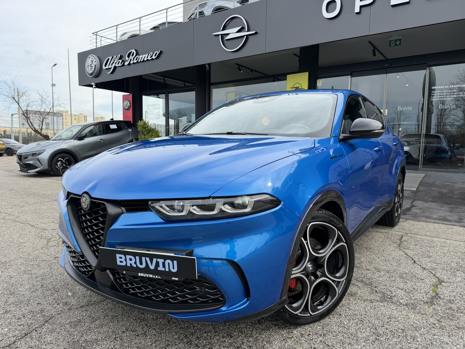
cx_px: 232
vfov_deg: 56.8
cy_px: 174
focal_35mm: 24
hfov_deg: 71.6
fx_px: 322
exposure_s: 1/1727
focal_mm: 6.76
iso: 80
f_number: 1.78
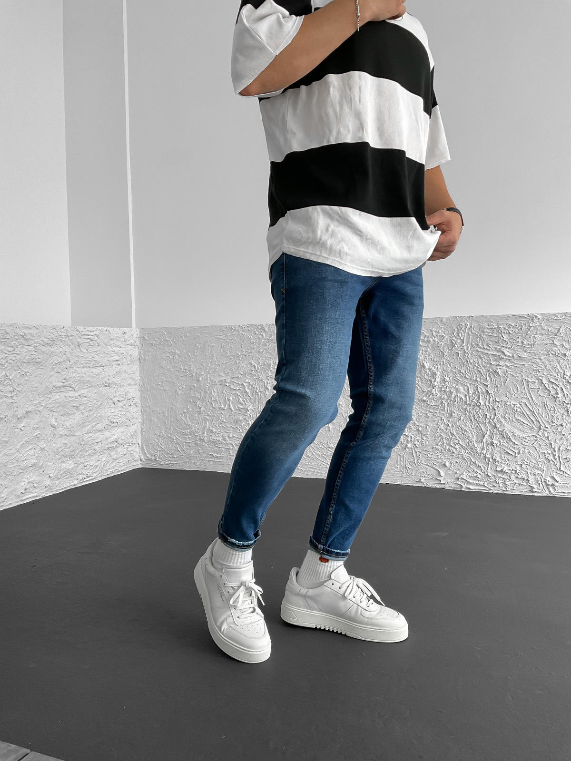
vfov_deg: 61.7
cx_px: 286
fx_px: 638
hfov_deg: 48.2
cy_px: 380
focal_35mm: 29
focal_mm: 3
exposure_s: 1/120
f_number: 1.8
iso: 64
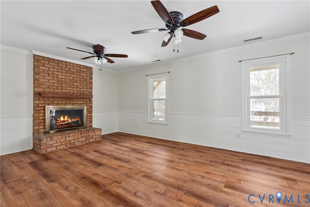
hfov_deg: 96.7
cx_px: 155
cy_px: 104
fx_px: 138
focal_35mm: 16
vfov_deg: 73.8
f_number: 8
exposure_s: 1/2.5
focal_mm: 16
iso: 800
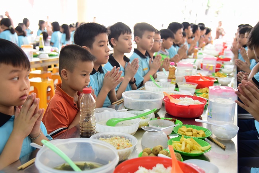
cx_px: 130
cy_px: 86
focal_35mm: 44
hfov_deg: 44.5
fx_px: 317
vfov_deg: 30.5
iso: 2000
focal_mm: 44
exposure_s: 1/80
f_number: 4
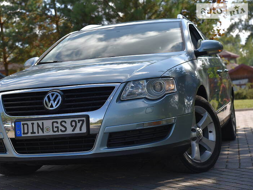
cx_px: 110
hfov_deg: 27.0
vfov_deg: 20.4
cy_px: 95
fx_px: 526
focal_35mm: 72
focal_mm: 66
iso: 200
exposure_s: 1/640
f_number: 5.6
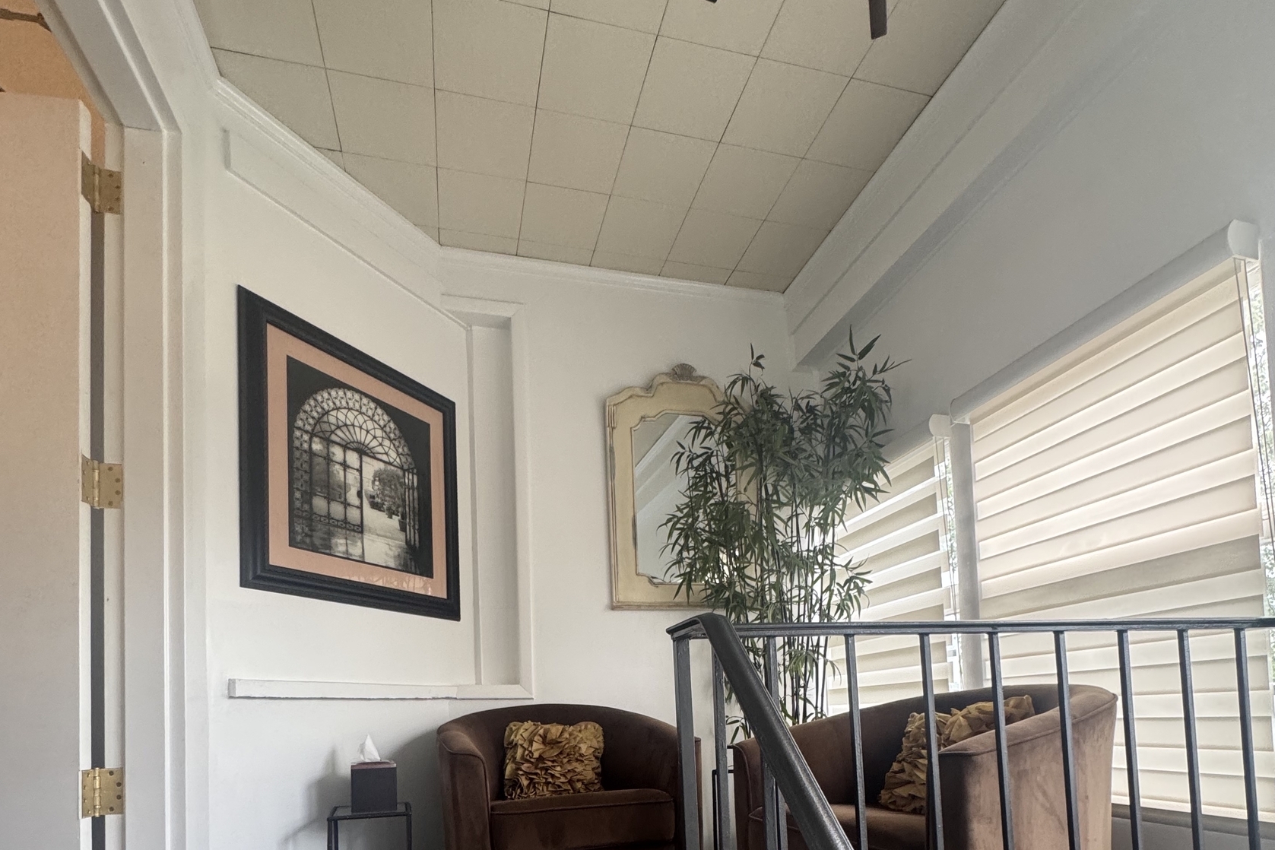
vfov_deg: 56.9
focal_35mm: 20
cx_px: 631
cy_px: 691
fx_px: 708
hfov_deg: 84.0
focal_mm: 2.22
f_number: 2.2
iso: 250
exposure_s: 1/120
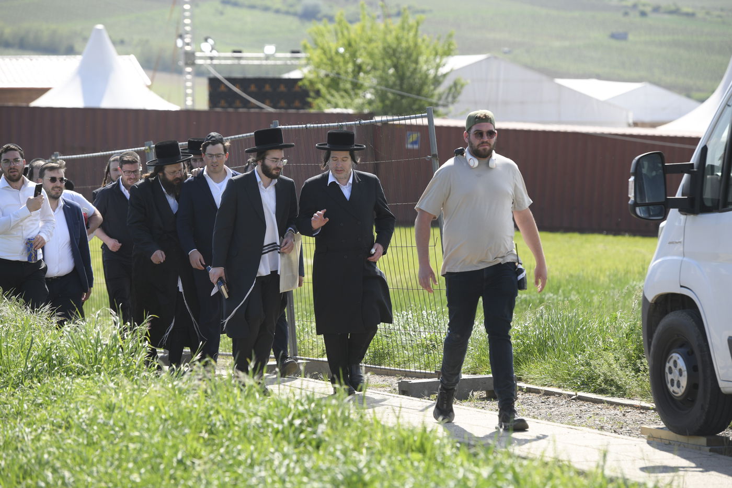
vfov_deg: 8.3
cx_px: 366
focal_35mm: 165
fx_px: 3354
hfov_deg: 12.5
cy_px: 244
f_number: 5
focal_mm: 165
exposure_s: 1/320
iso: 100
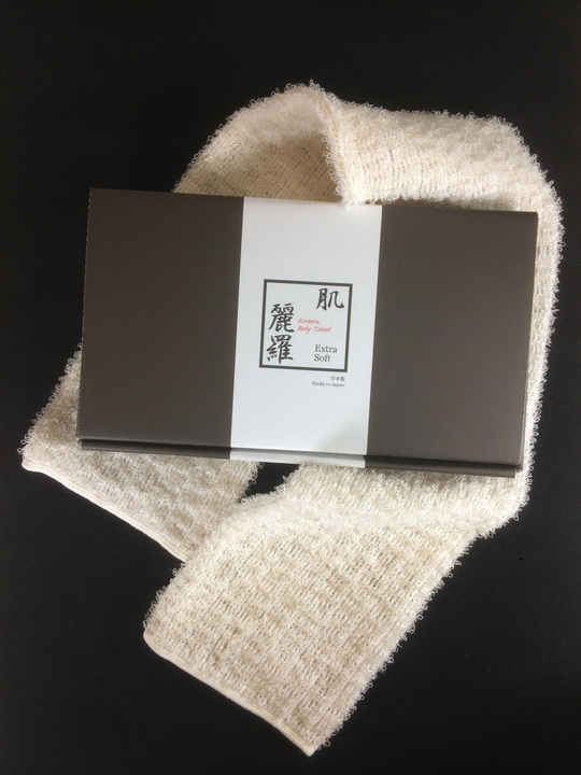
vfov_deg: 61.7
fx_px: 649
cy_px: 388
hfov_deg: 48.2
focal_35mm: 29
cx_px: 290
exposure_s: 1/60
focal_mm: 4.15
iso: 32
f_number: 2.2
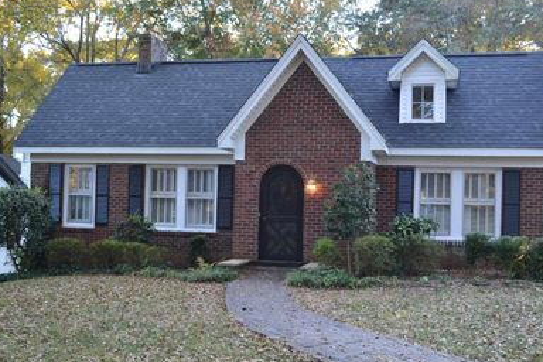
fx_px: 649
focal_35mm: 43
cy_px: 196
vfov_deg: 31.2
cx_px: 286
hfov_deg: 45.4
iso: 400
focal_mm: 22
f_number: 4.5
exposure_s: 1/80
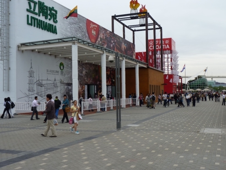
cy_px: 79
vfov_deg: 34.3
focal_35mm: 42
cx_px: 115
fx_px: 274
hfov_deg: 44.8
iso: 80
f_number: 4.5
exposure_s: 1/250
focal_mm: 6.9
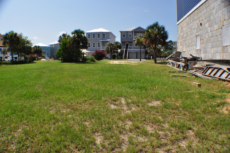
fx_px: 172
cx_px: 115
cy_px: 76
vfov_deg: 47.8
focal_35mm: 27
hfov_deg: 67.4
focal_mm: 18
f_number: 8
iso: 320
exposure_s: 1/1250
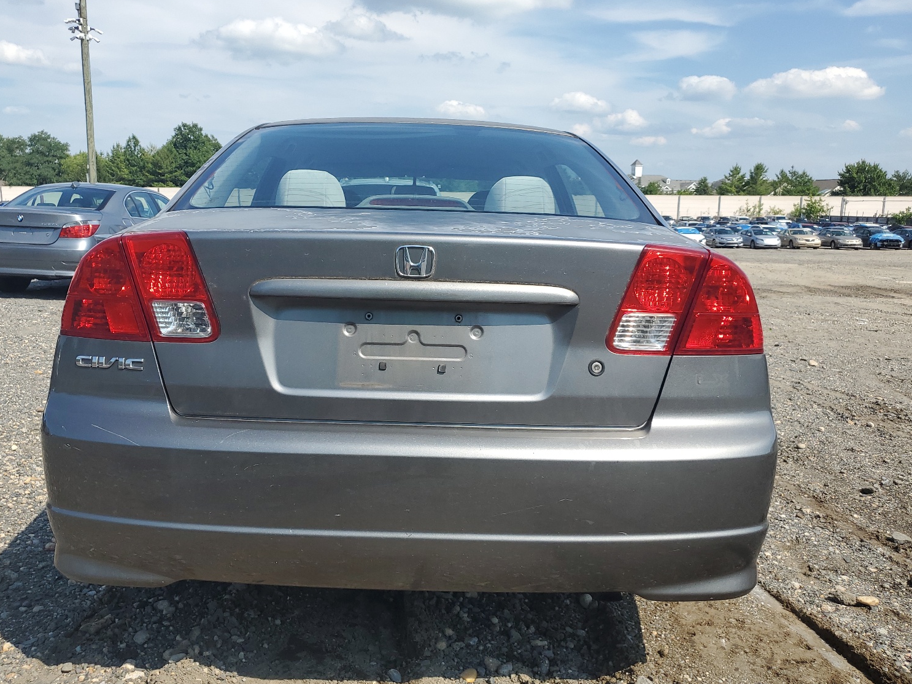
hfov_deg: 63.4
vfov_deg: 49.7
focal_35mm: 28
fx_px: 738
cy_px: 341
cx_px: 426
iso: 50
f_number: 1.5
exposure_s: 1/2500
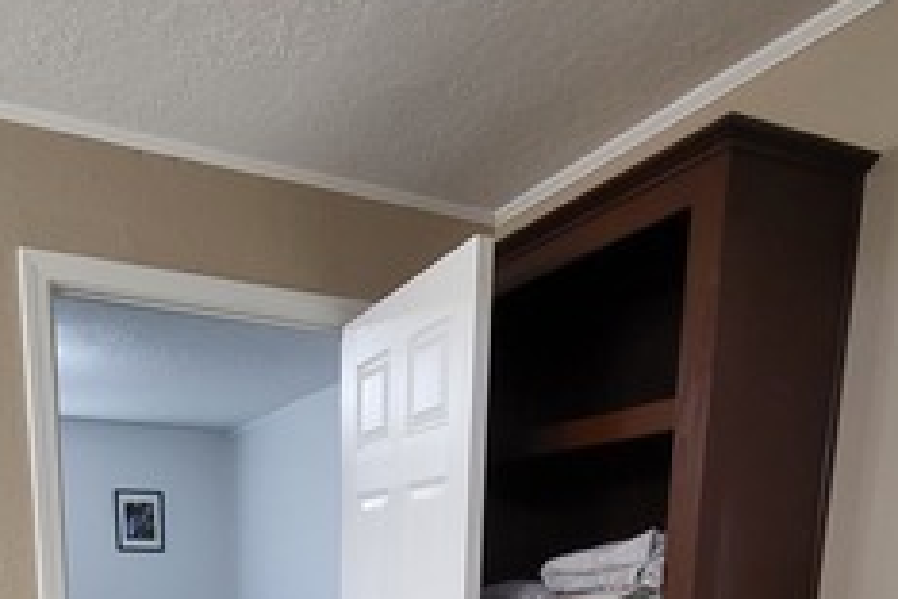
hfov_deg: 51.8
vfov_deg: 28.5
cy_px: 806
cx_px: 418
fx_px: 923
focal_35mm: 37
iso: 320
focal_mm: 1.74
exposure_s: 1/60
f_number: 2.2
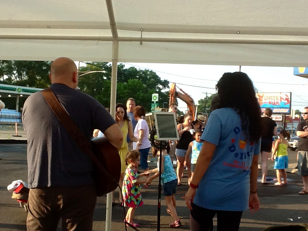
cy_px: 116
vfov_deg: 32.9
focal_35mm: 44
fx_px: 391
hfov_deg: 42.9
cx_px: 154
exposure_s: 1/311
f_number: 2.4
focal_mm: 2.03
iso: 40
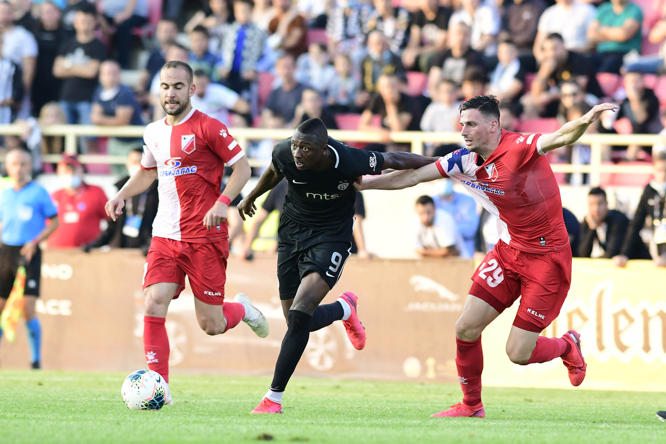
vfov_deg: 4.6
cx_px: 333
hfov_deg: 6.8
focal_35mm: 301
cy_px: 222
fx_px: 5568
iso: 1000
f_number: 4
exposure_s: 1/640
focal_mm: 300
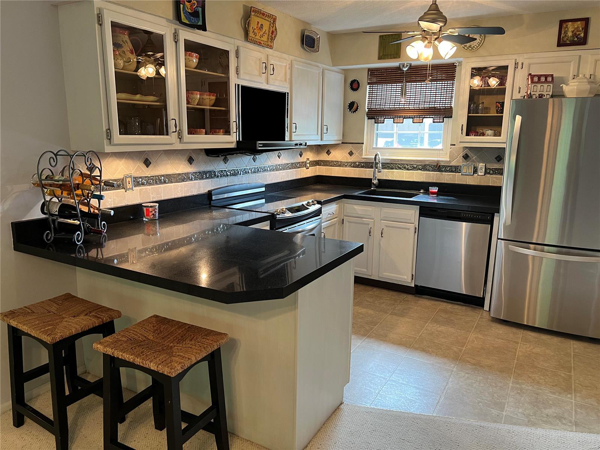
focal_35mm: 26
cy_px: 225
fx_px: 451
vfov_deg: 53.1
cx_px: 300
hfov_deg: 67.3
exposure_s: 1/60
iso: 160
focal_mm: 5.7
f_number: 1.5
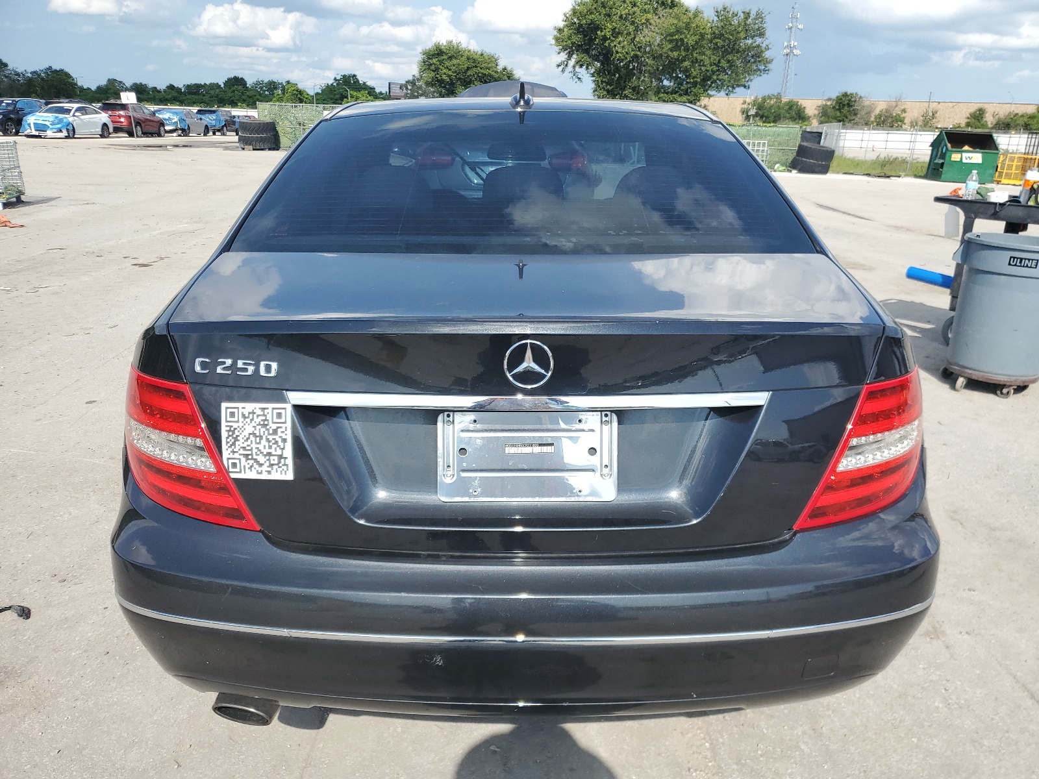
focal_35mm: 26
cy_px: 390
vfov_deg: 53.1
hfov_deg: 67.3
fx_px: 780
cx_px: 520
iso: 50
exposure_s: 1/2500
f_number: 1.5
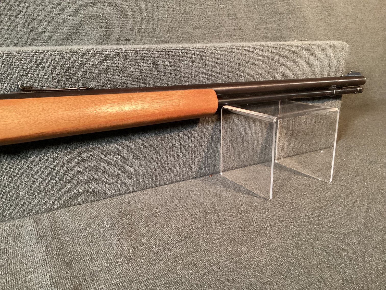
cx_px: 193
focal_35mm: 31
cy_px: 145
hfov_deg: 58.3
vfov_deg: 45.4
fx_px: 346
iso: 320
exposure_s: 1/40
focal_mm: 3.3
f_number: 2.4
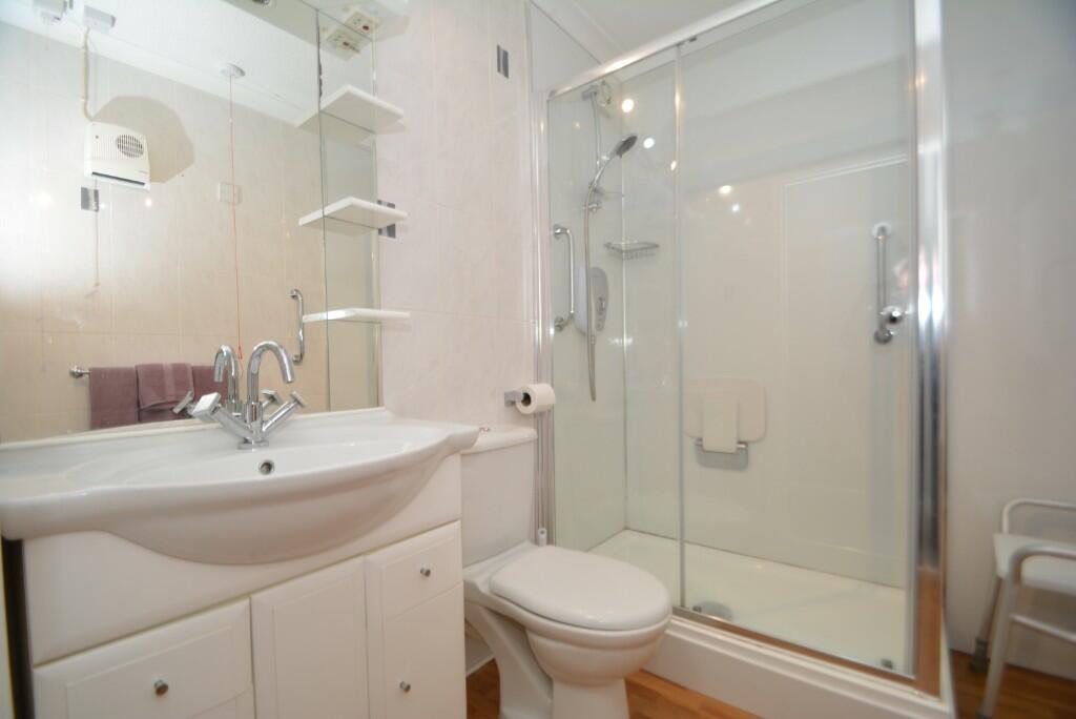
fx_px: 449
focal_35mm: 15
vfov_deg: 77.4
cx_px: 538
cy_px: 360
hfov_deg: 100.4
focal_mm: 10
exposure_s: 1/13
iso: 100
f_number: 3.5
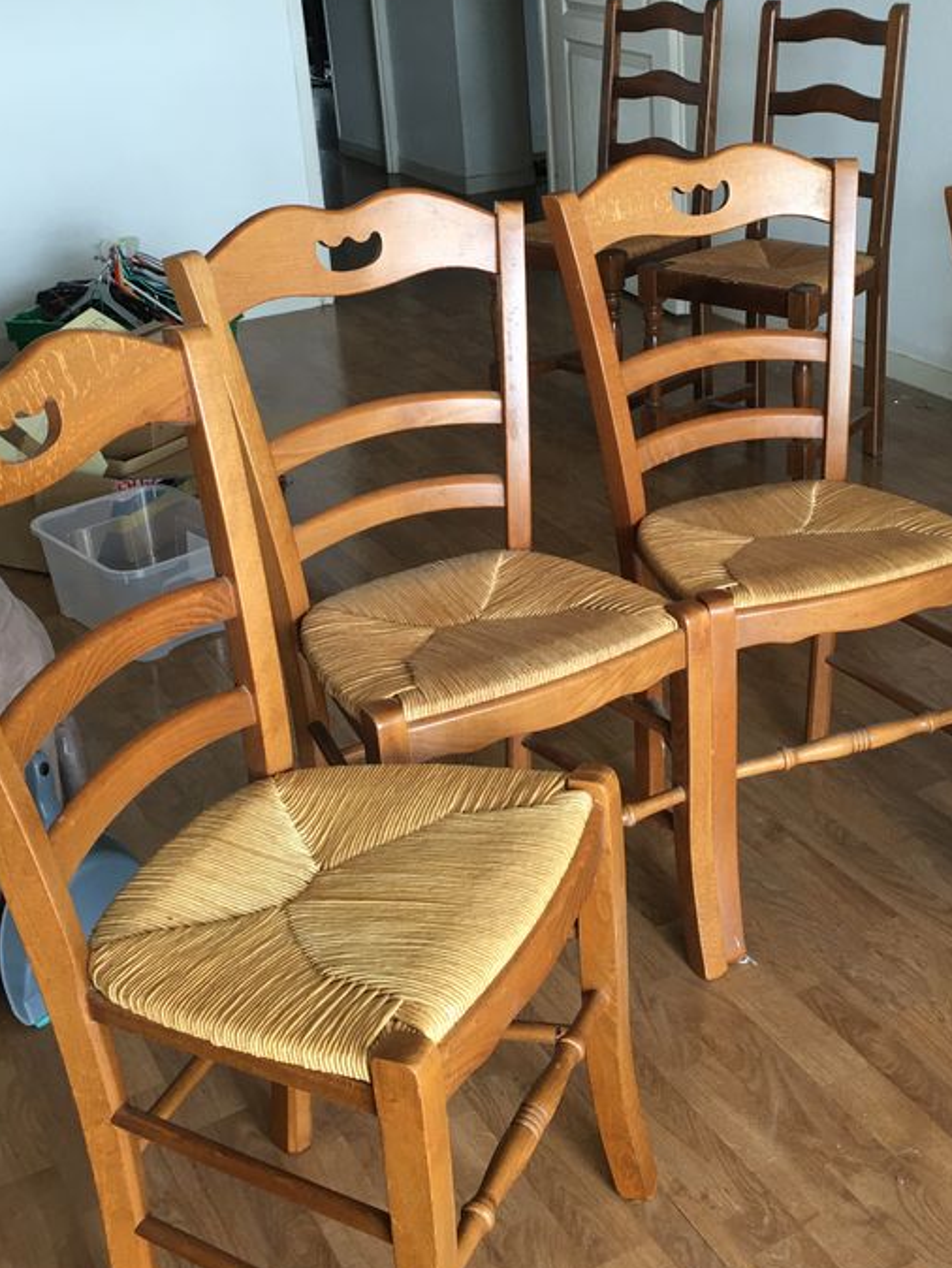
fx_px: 1576
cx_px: 610
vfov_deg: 43.5
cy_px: 489
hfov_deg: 33.4
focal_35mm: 43
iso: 32
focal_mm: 4.15
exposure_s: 1/17
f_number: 2.2
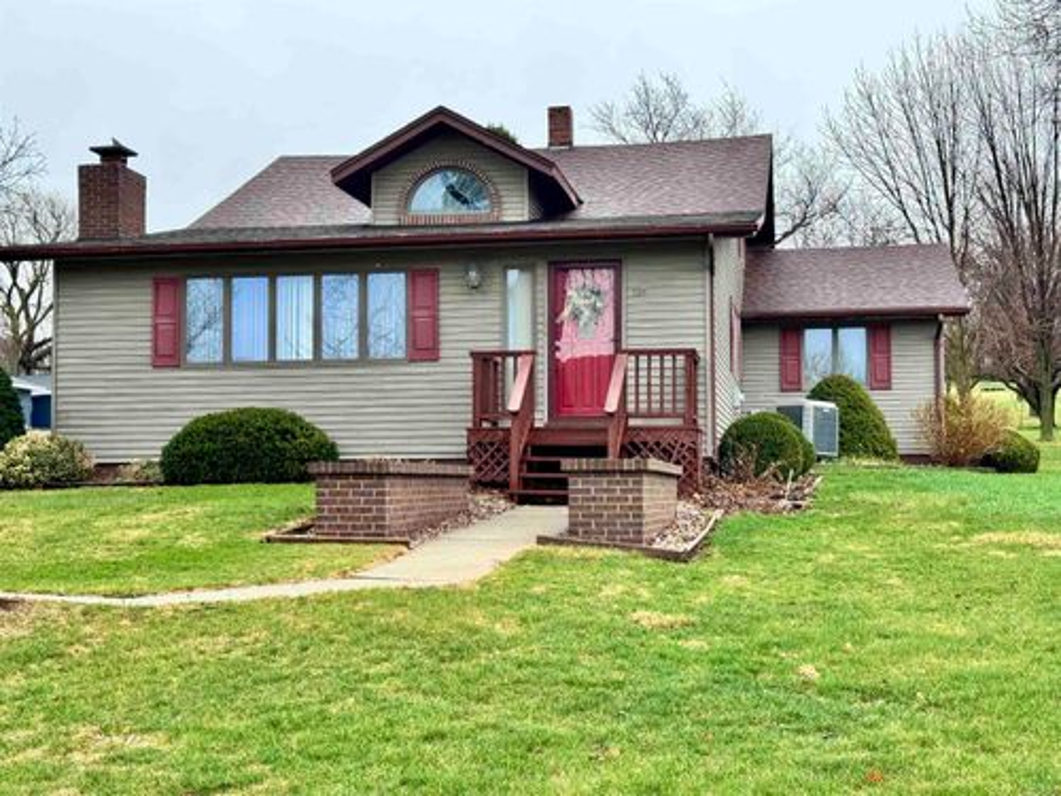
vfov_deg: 30.3
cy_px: 398
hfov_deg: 39.7
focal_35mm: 48
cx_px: 530
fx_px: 1471
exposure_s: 1/514
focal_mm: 6.76
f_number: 1.78
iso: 64
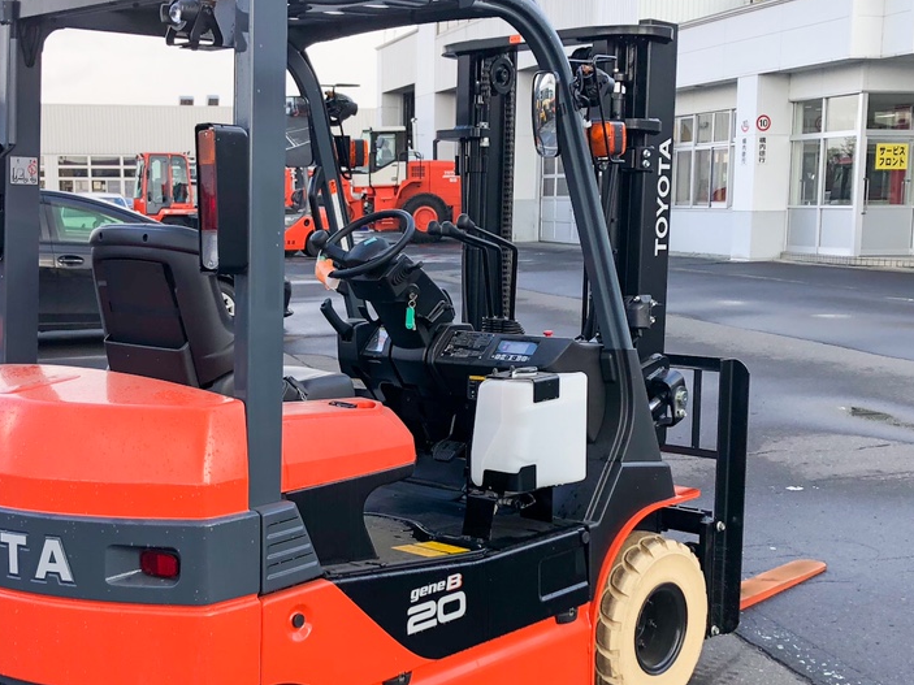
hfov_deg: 37.3
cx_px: 360
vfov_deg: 28.4
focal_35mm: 51
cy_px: 438
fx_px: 1346
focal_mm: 3.99
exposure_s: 1/280
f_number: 1.8
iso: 20
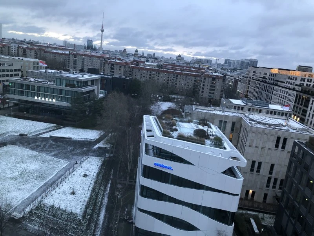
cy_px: 118
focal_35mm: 28
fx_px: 254
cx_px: 157
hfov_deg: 63.4
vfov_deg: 49.7
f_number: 1.8
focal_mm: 4
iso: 50
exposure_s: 1/15
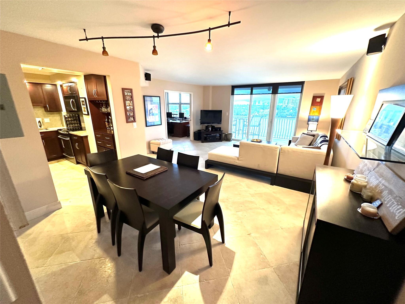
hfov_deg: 102.1
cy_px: 152
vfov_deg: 85.7
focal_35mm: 14
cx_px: 202
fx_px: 164
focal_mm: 2.22
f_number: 2.2
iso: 500
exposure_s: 1/60
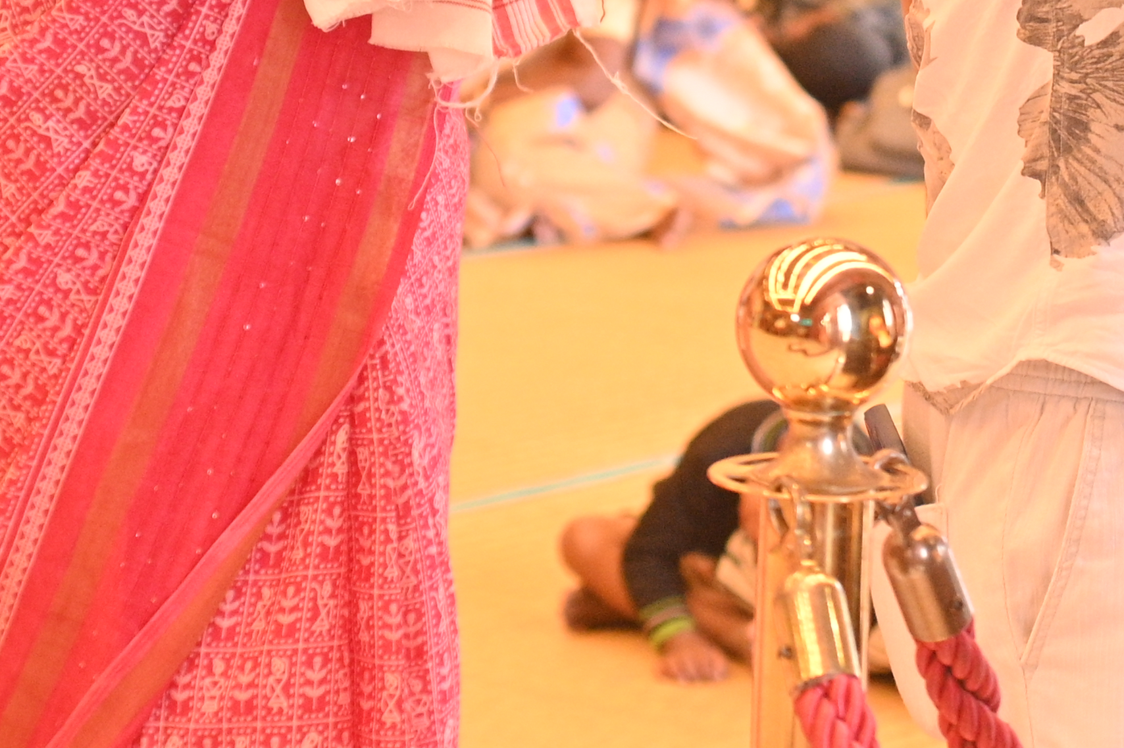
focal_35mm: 177
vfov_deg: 7.6
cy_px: -370
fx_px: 5523
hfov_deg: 11.6
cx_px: 578
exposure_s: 1/200
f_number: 3.5
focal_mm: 50
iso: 2500
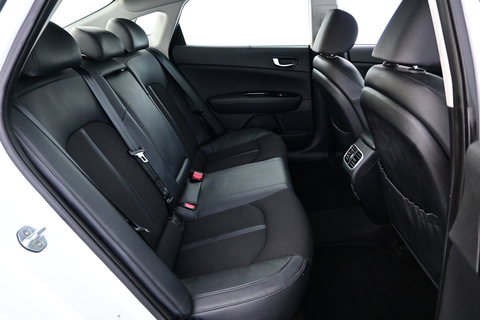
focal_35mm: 24
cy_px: 160
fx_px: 320
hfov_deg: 73.7
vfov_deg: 53.1
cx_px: 240
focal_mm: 16
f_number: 3.5
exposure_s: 1/25
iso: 4000
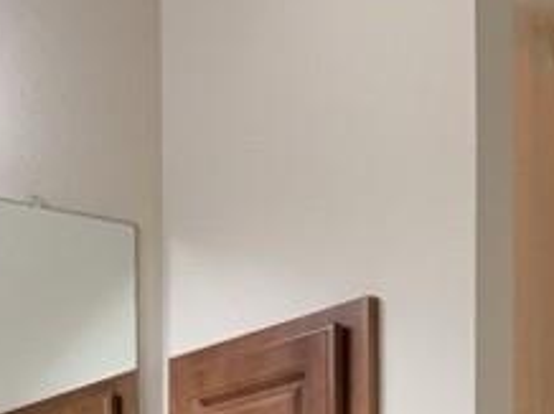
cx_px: -41
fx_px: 2030
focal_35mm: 127
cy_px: 805
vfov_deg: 10.7
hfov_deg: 15.2
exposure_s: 1/100
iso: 80
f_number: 1.8
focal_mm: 3
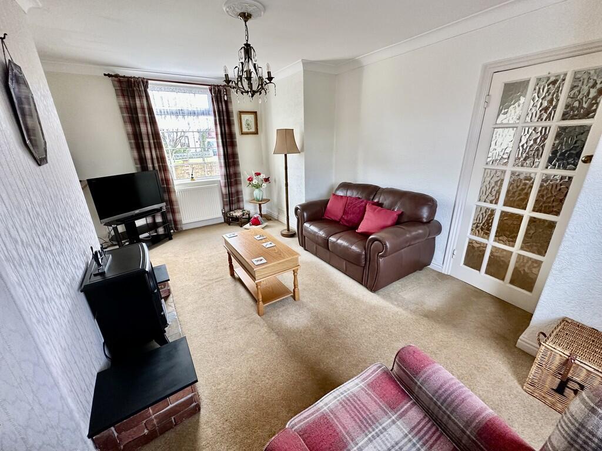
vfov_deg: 85.7
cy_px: 226
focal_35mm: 14
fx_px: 243
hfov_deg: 102.1
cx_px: 301
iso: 250
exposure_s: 1/99
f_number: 2.2
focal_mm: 2.22
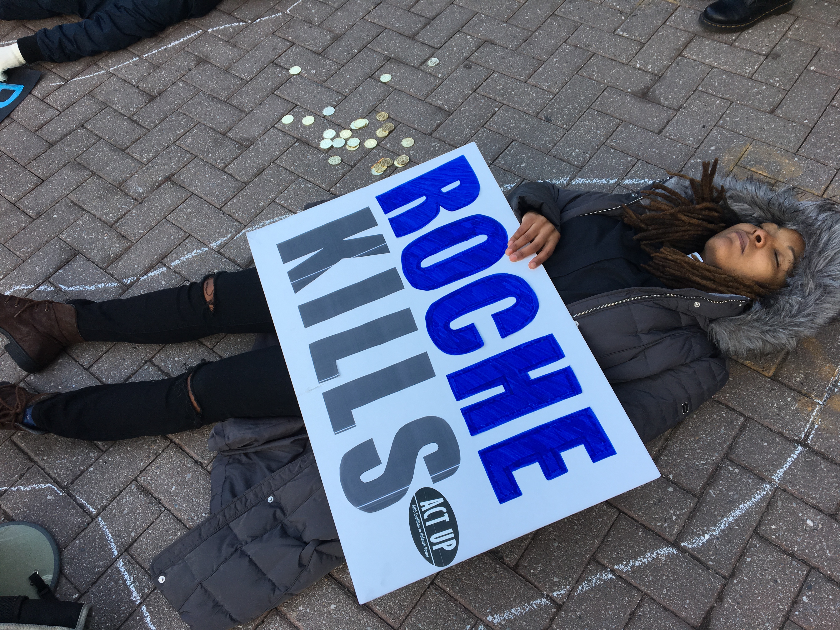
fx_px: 704
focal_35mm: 29
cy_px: 315
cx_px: 420
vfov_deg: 48.2
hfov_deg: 61.7
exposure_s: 1/120
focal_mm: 4.15
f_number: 2.2
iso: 32
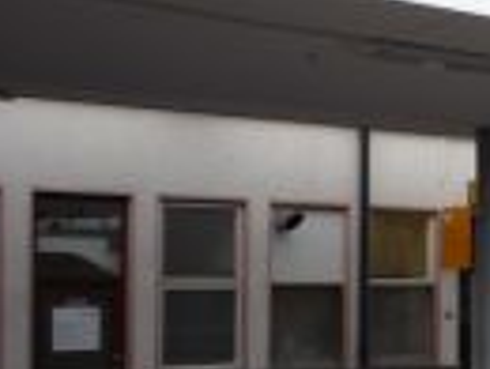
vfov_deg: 12.6
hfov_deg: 14.7
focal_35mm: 118
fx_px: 1673
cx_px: 867
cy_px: 249
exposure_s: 1/100
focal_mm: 5.2
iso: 100
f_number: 3.3
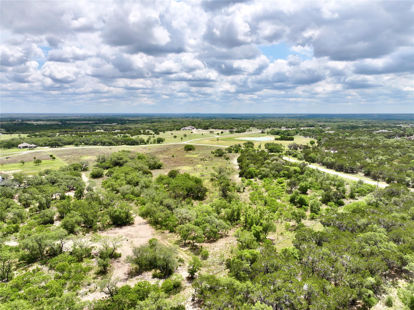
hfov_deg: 71.6
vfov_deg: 56.8
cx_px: 207
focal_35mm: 24
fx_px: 287
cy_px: 155
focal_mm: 12.29
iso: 160
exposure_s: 1/200
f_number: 2.8
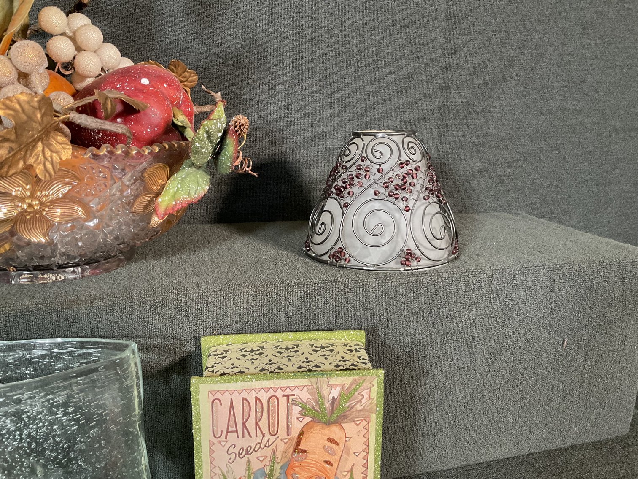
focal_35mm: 29
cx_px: 319
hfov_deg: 61.7
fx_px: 535
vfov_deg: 48.2
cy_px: 240
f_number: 1.8
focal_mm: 3
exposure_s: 1/60
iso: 160
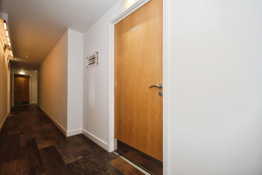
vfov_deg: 77.3
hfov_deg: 100.4
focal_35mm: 15
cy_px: 88
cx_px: 131
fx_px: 109
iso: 400
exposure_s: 1/30
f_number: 8
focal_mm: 10
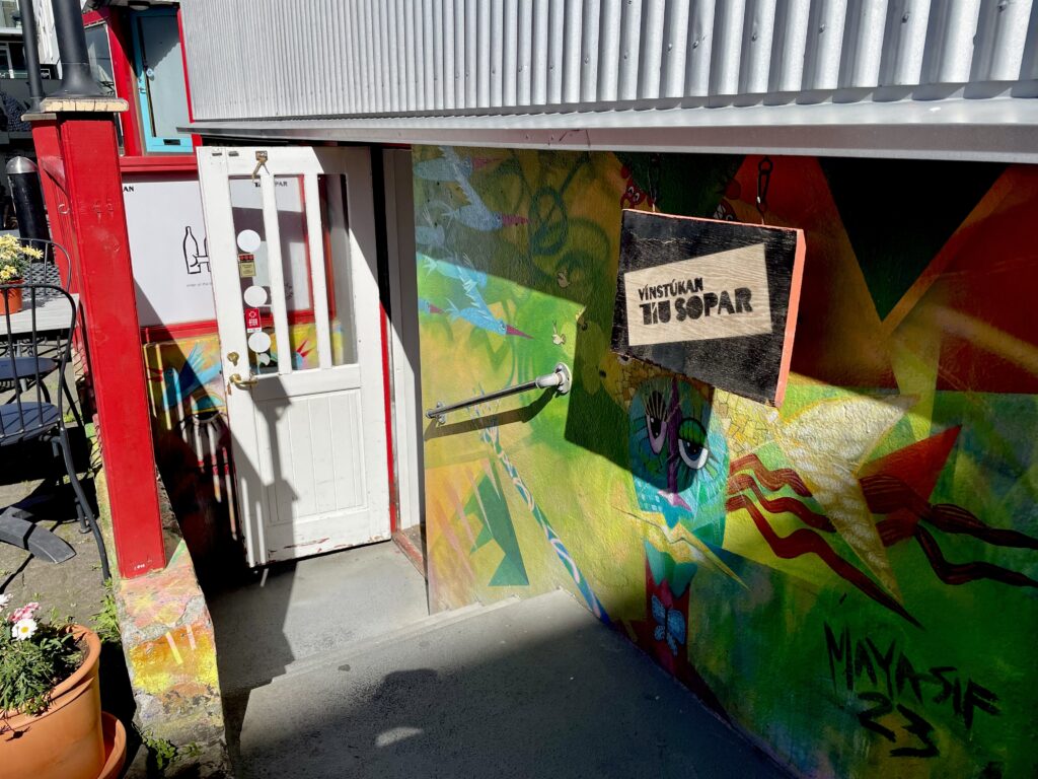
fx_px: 780
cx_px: 519
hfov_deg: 67.3
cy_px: 390
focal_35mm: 26
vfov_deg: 53.1
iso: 32
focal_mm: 4.2
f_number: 1.6
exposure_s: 1/3861
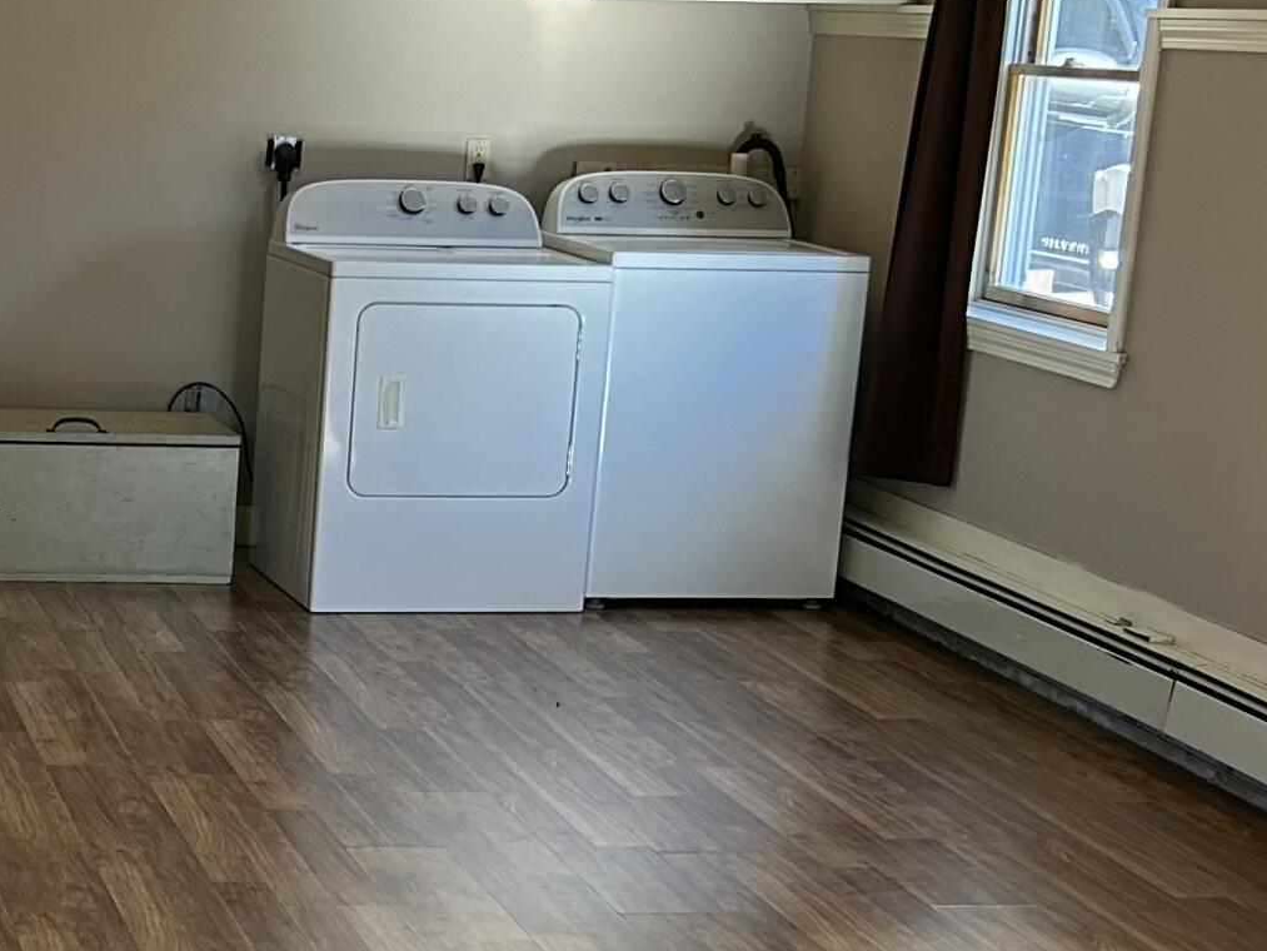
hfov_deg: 24.5
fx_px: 2819
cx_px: 91
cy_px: 678
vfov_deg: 19.0
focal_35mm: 77
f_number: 1.5
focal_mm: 5.7
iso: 125
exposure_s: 1/121
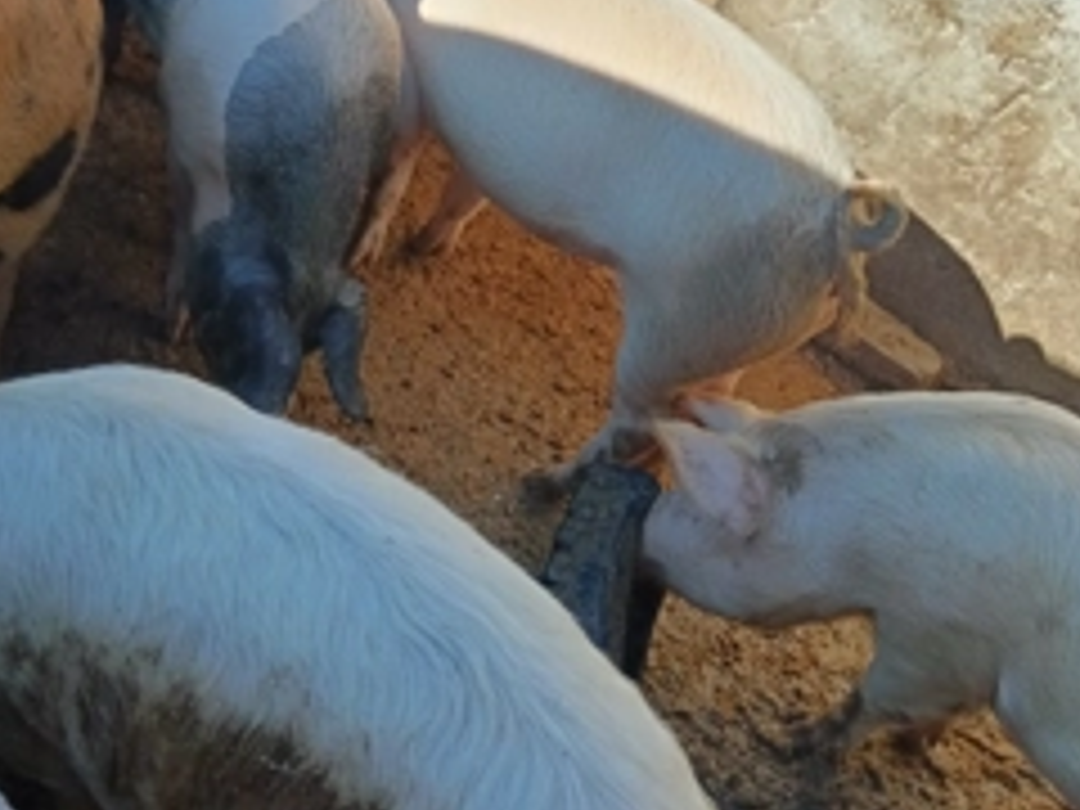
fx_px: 1404
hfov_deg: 42.1
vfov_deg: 30.5
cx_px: 518
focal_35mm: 45
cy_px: 58
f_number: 1.9
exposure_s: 1/320
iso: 100
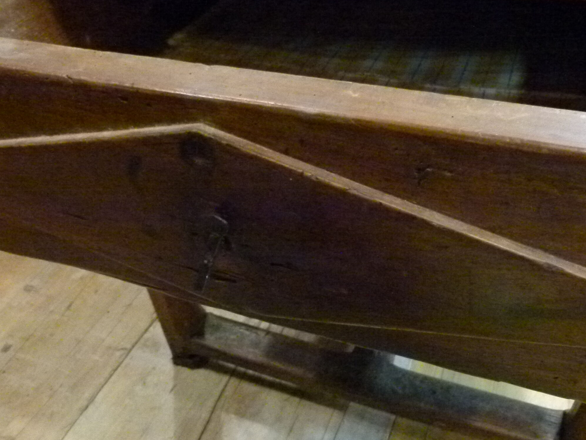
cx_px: 352
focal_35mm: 32
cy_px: 214
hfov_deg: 56.4
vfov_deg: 44.2
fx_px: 542
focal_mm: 4.5
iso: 1000
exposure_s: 1/15
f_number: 2.8
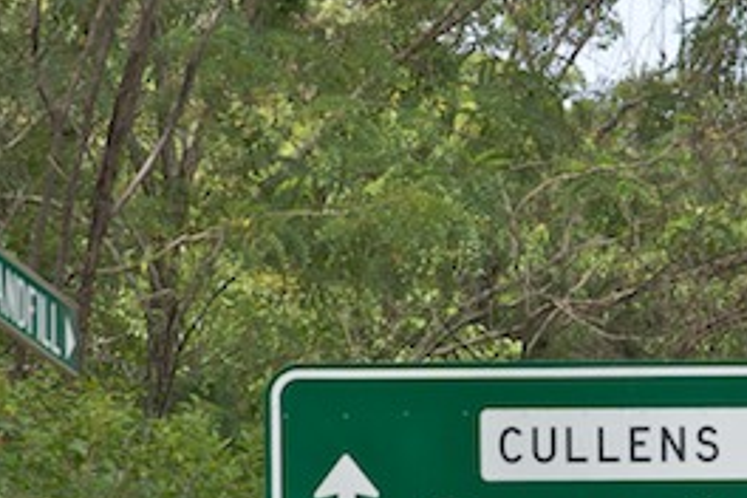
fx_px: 6020
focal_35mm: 290
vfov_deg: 4.7
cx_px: 289
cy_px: 467
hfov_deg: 7.1
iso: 320
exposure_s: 1/320
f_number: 9
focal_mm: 85
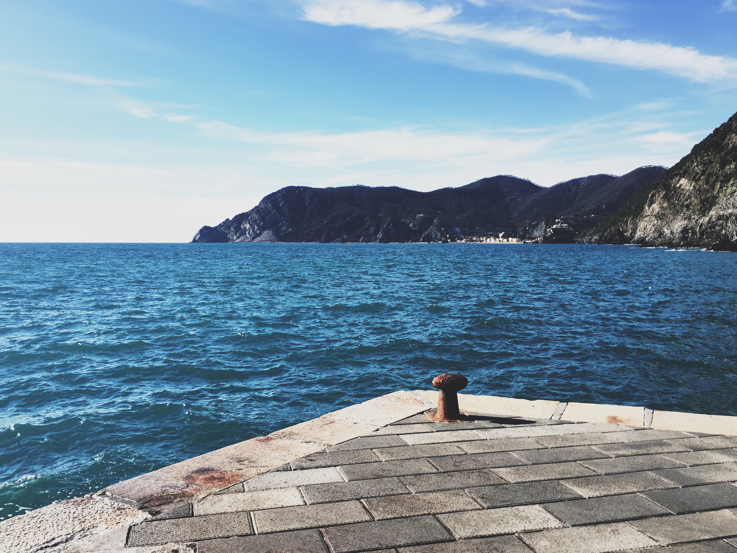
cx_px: 361
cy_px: 278
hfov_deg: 60.0
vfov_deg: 46.8
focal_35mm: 30
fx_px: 639
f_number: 2.2
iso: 25
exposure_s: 1/1166
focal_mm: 4.15
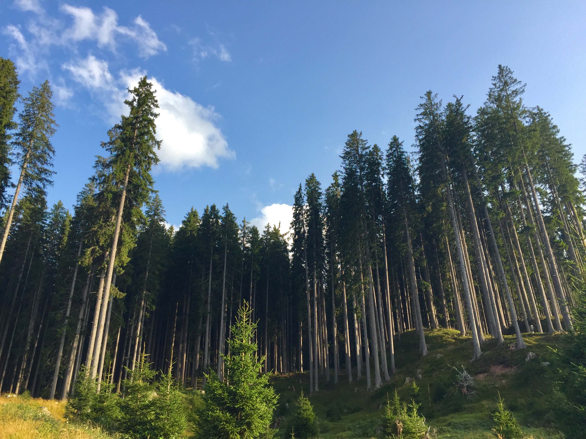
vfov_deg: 48.2
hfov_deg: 61.7
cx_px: 293
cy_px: 220
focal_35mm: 29
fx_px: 491
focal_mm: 4.15
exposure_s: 1/573
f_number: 2.2
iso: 32
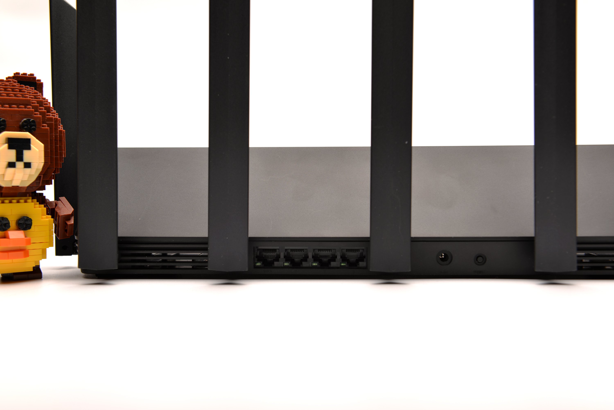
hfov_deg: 44.5
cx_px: 307
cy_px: 205
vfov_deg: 30.5
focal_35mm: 44
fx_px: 751
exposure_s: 1/160
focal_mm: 44
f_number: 8
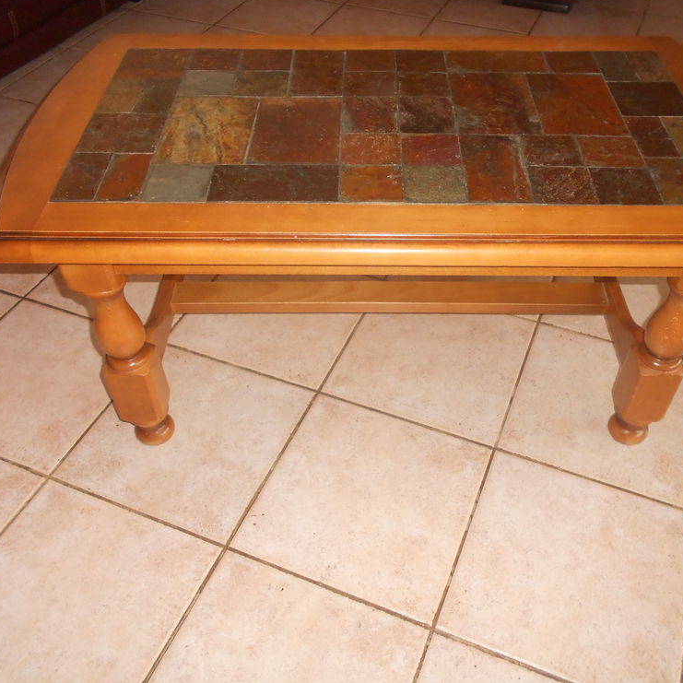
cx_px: 375
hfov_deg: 52.4
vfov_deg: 52.5
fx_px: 692
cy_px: 339
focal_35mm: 31
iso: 200
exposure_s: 1/25
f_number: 3.2
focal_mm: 4.6
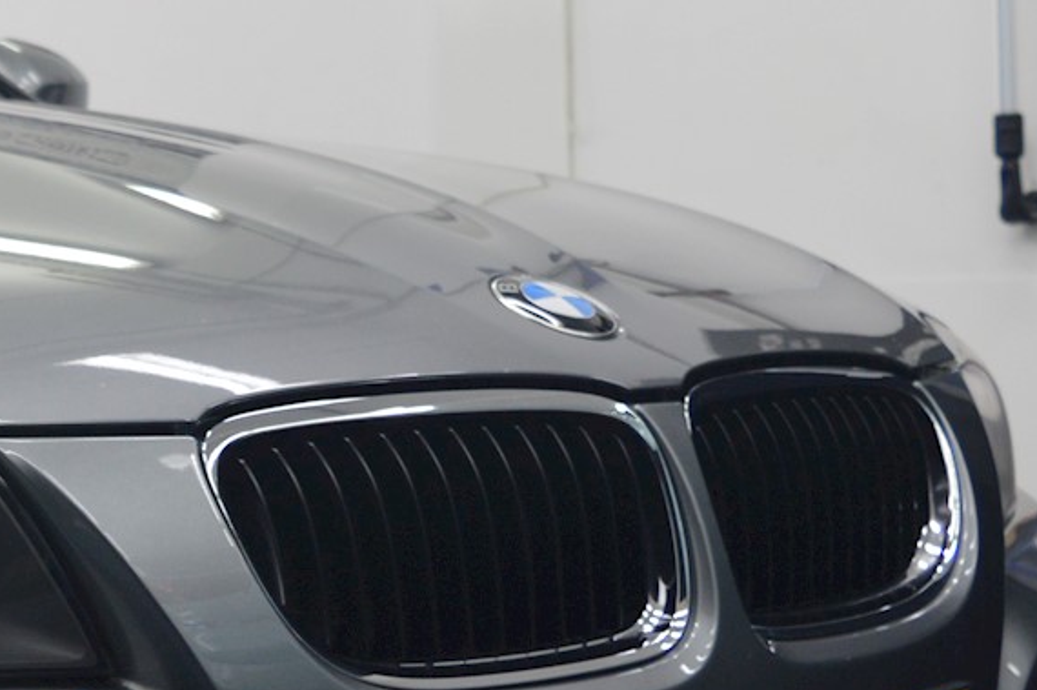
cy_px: 356
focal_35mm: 101
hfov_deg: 19.4
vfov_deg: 13.5
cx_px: -78
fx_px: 2907
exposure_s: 1/60
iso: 400
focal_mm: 20
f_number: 4
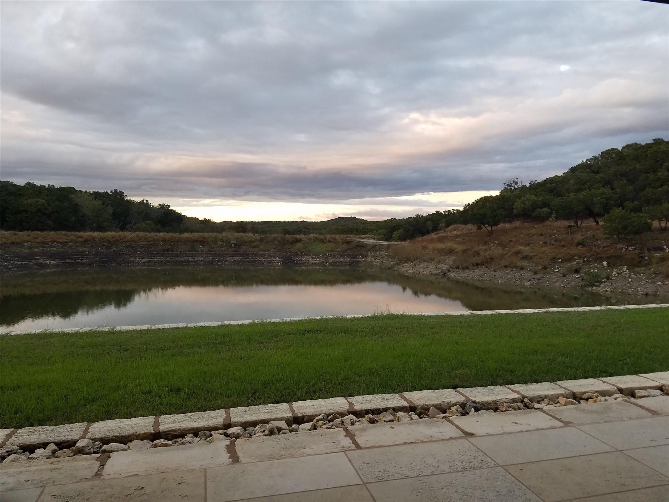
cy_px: 251
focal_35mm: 26
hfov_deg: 67.3
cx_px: 334
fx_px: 502
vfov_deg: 53.1
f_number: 1.7
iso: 80
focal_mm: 4.2
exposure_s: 1/120
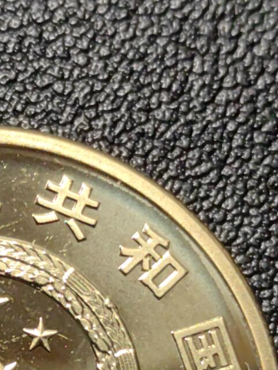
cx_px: -17
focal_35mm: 149
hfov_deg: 9.9
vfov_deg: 13.0
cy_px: 406
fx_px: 1595
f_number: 2
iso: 50
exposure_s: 1/178
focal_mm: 5.75
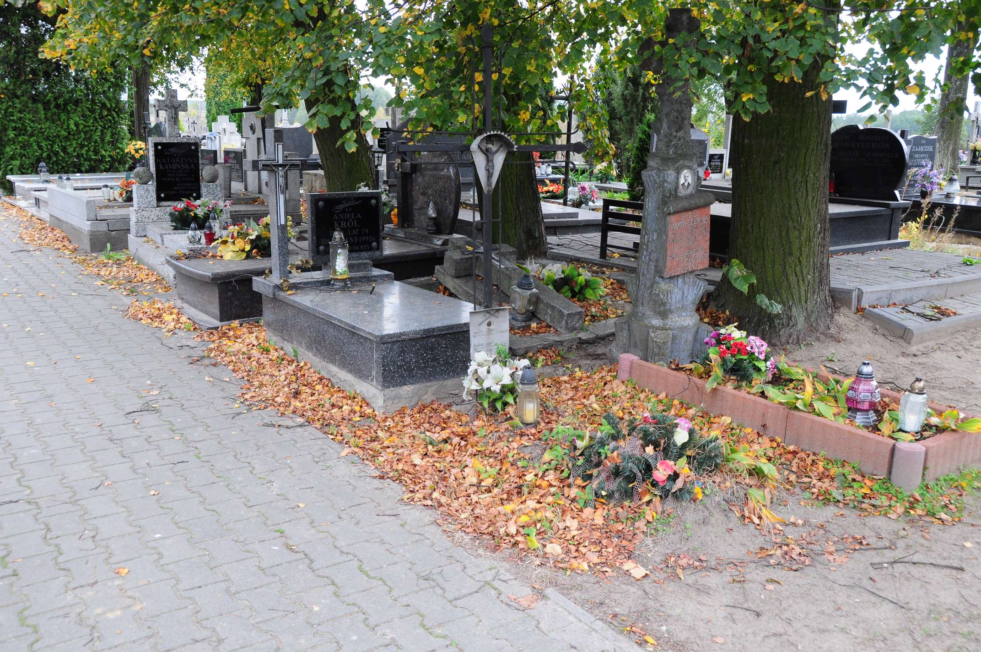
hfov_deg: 57.3
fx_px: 898
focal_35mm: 33
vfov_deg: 39.9
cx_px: 490
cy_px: 326
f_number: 7.1
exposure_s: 1/100
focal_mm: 22
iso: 500
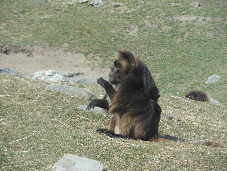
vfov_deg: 7.6
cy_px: 86
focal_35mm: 196
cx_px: 114
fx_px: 1285
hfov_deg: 10.1
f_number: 5.6
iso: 80
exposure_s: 1/250
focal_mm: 35
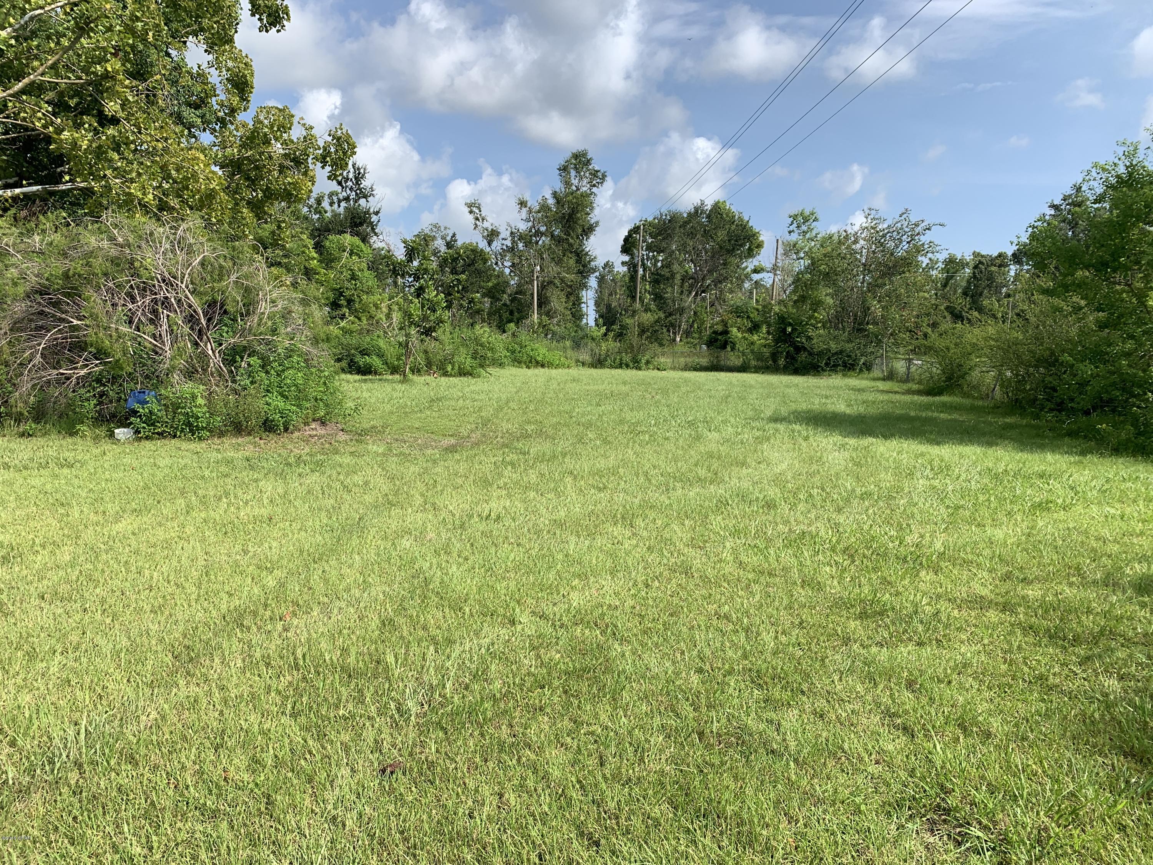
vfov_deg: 53.1
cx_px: 576
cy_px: 432
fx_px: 866
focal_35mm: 26
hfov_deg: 67.3
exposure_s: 1/1992
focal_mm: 4.25
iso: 25
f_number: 1.8
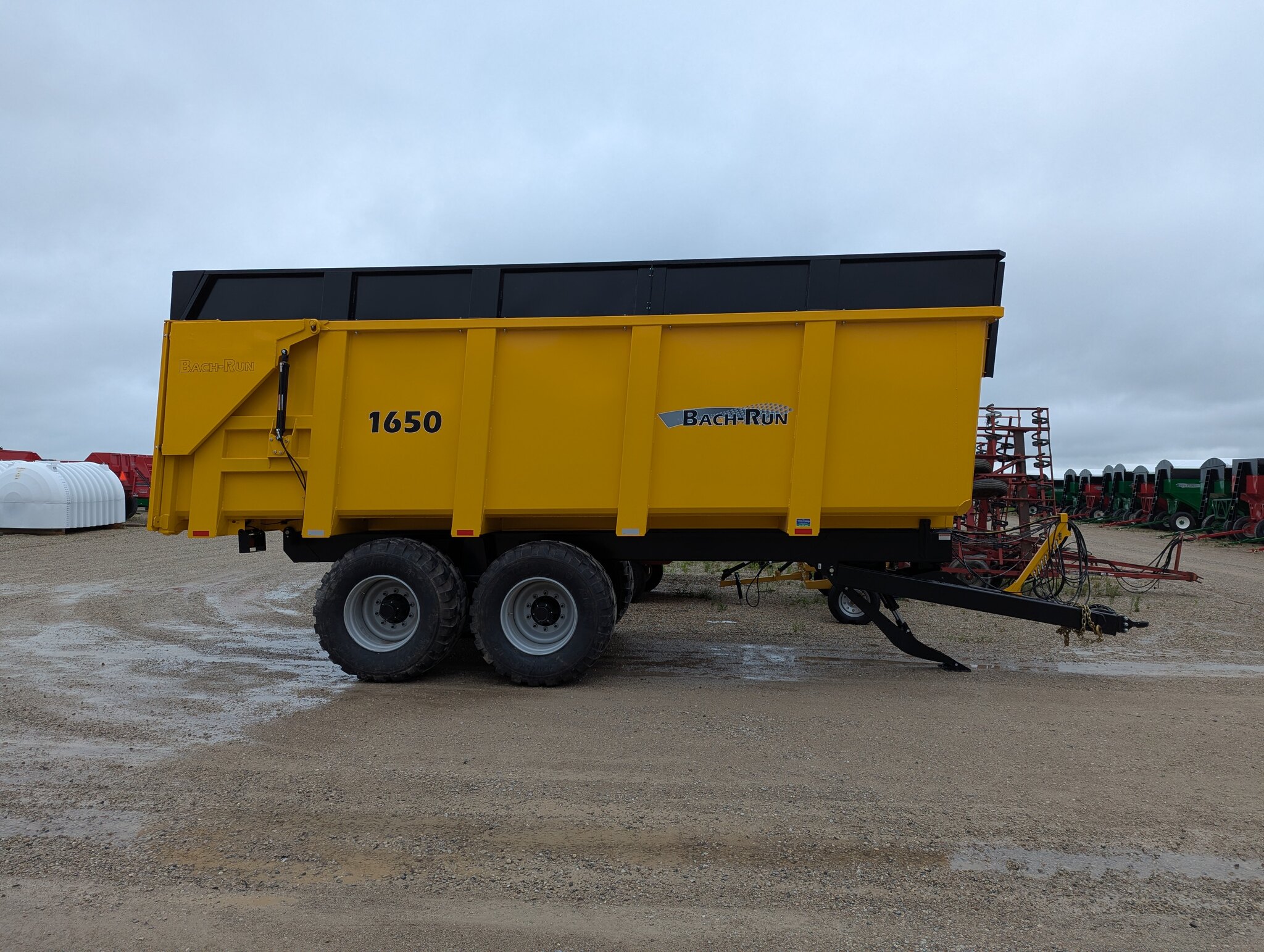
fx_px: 878
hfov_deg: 71.5
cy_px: 476
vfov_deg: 56.9
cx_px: 632
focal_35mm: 24
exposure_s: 1/1953
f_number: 1.85
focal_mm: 6.81
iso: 46
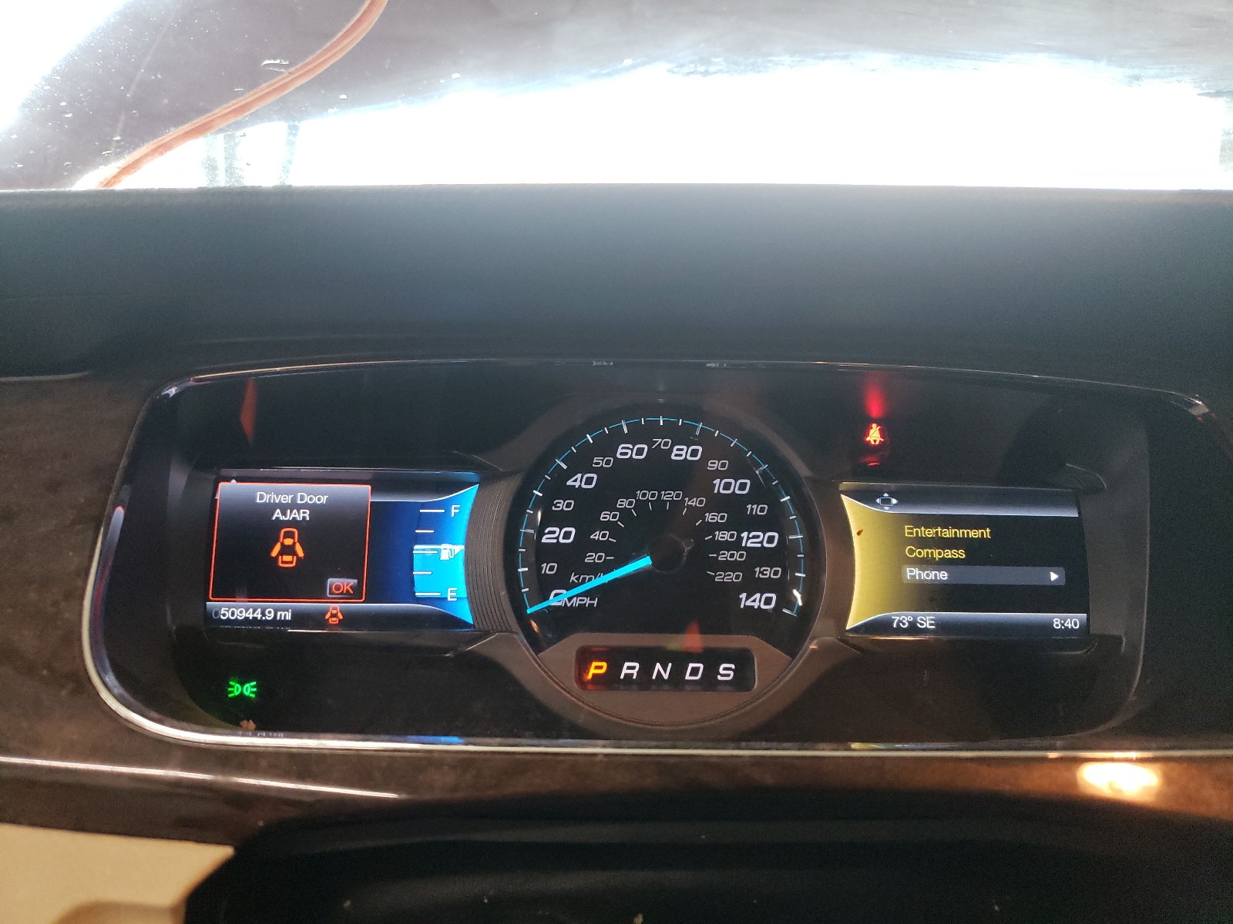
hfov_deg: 67.3
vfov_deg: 53.1
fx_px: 926
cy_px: 462
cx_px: 616
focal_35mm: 26
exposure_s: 1/60.2
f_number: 1.5
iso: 332
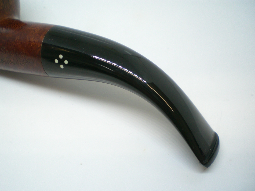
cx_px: 128
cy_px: 96
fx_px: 280
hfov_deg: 49.0
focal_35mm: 38
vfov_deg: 37.7
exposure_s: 1/80
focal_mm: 6.3
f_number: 3.1
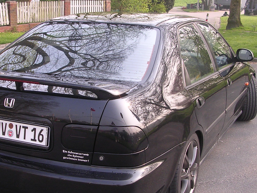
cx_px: 97
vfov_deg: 24.8
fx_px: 438
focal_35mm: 59
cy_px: 119
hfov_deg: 32.6
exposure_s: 1/207
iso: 100
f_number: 2.8
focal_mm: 5.8
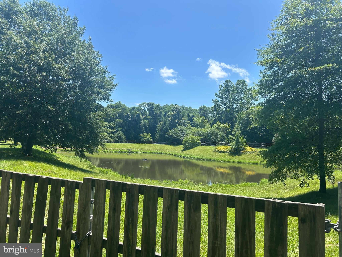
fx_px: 257
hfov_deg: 67.3
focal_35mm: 26
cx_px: 171
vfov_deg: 53.1
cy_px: 128
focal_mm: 5.7
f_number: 1.5
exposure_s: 1/2994
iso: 50
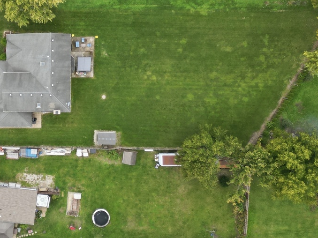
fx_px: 468
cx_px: 57
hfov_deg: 36.1
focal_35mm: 51
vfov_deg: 28.3
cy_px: 70
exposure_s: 1/250
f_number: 1.7
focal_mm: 6.7
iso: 120
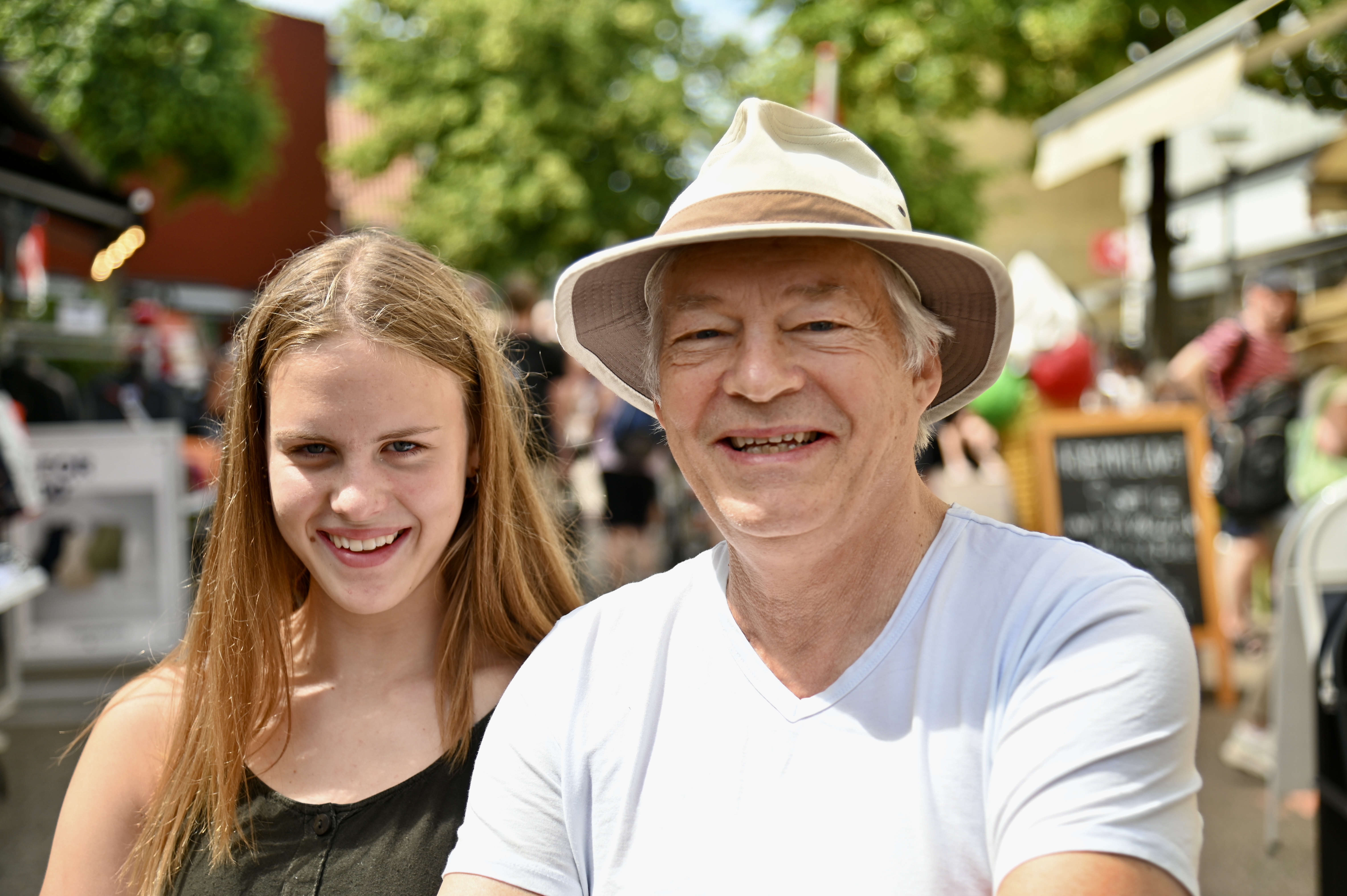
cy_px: 448
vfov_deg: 20.9
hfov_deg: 31.0
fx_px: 2430
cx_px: 674
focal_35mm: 65
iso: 100
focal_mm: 65
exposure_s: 1/320
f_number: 4
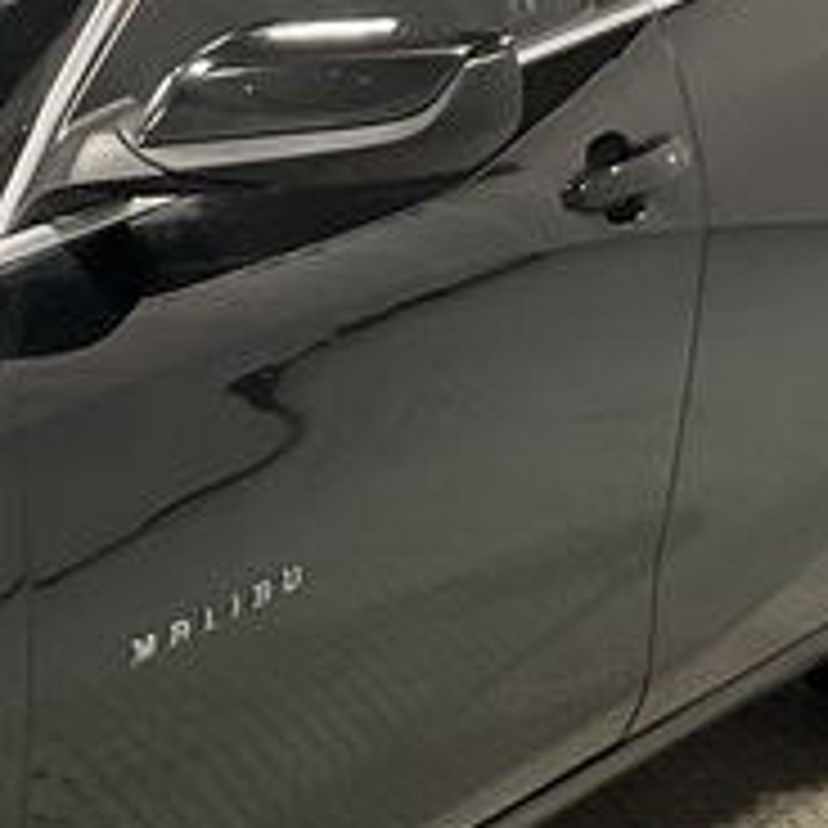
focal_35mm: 134
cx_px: -729
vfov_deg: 13.0
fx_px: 3626
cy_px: 634
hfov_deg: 11.9
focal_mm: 3
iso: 80
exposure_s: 1/50
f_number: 1.8
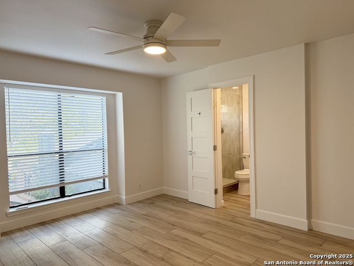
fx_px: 245
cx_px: 177
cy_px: 133
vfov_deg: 56.8
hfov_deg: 71.6
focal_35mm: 24
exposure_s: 1/122
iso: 100
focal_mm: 6.76
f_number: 1.78
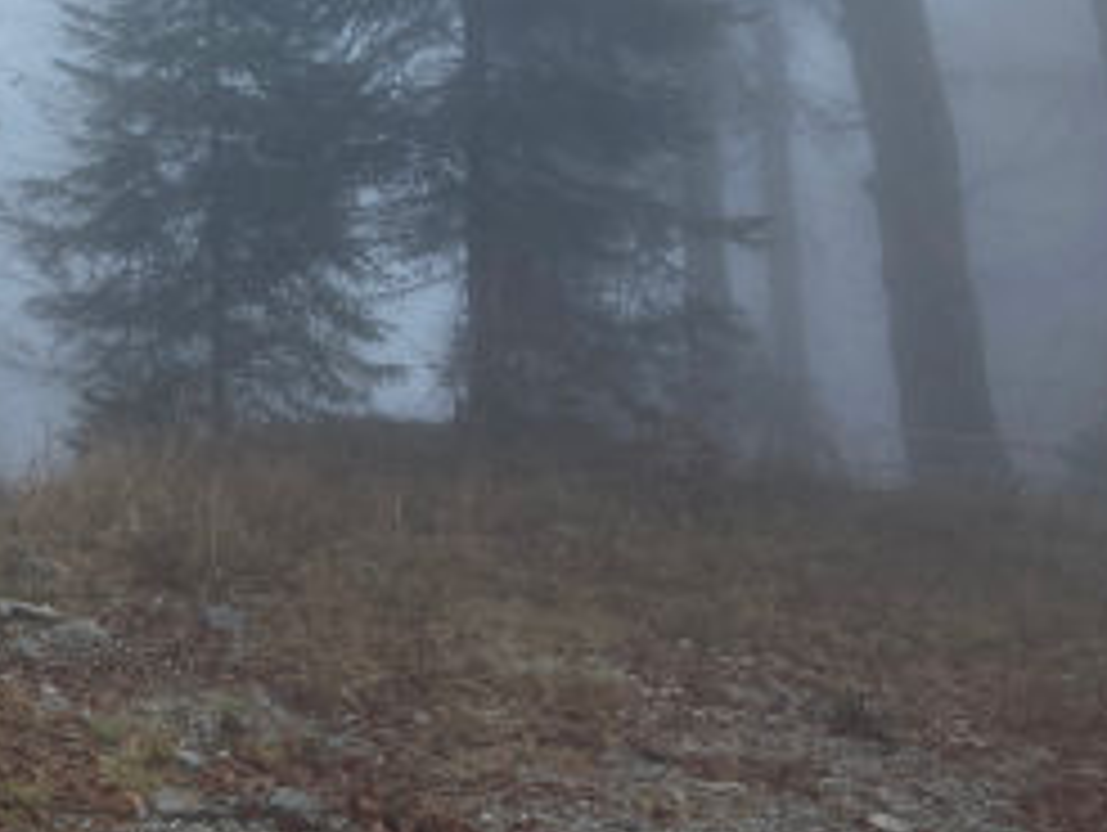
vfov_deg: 18.8
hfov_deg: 23.6
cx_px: -284
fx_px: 2369
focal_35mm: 74
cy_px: -171
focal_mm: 3.99
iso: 64
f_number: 1.8
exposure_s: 1/121
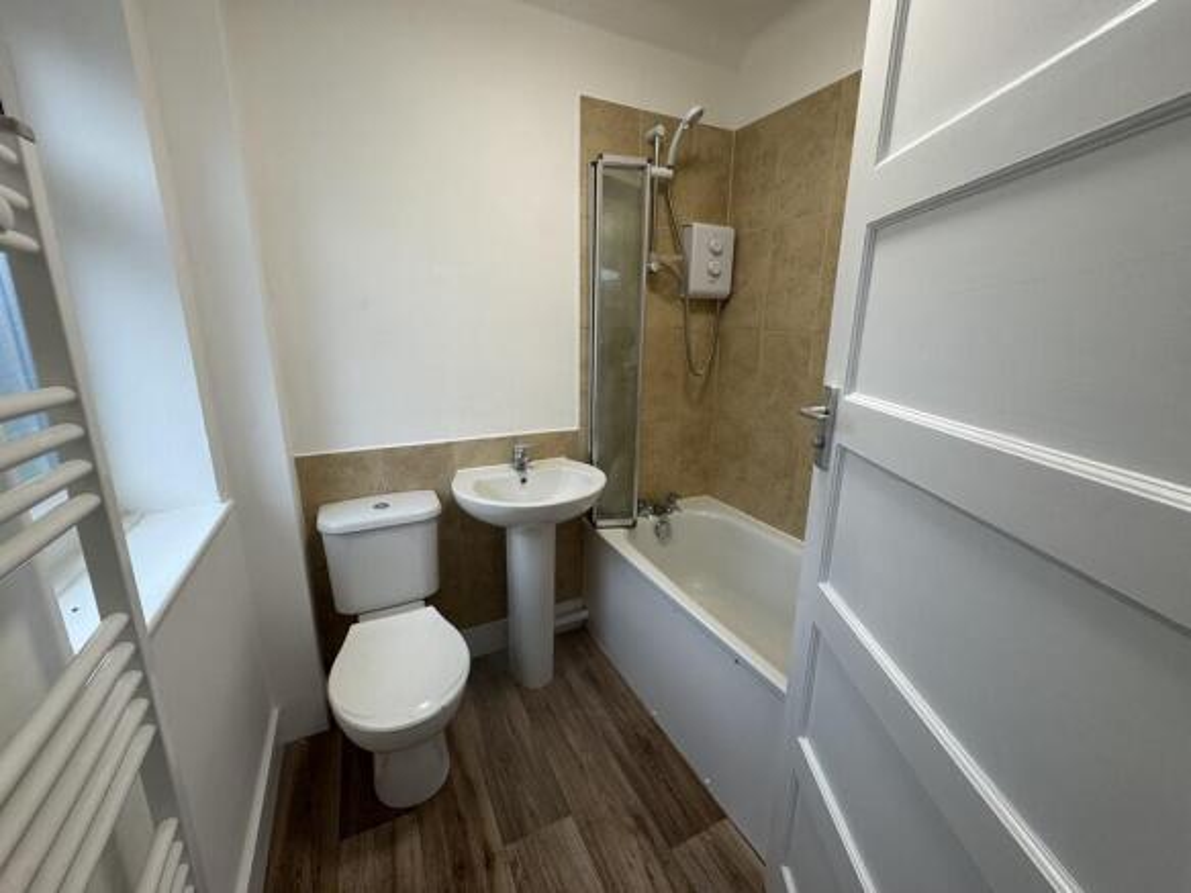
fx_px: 482
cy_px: 446
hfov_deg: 102.1
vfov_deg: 85.7
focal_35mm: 14
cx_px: 596
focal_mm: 2.22
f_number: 2.2
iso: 160
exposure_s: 1/100
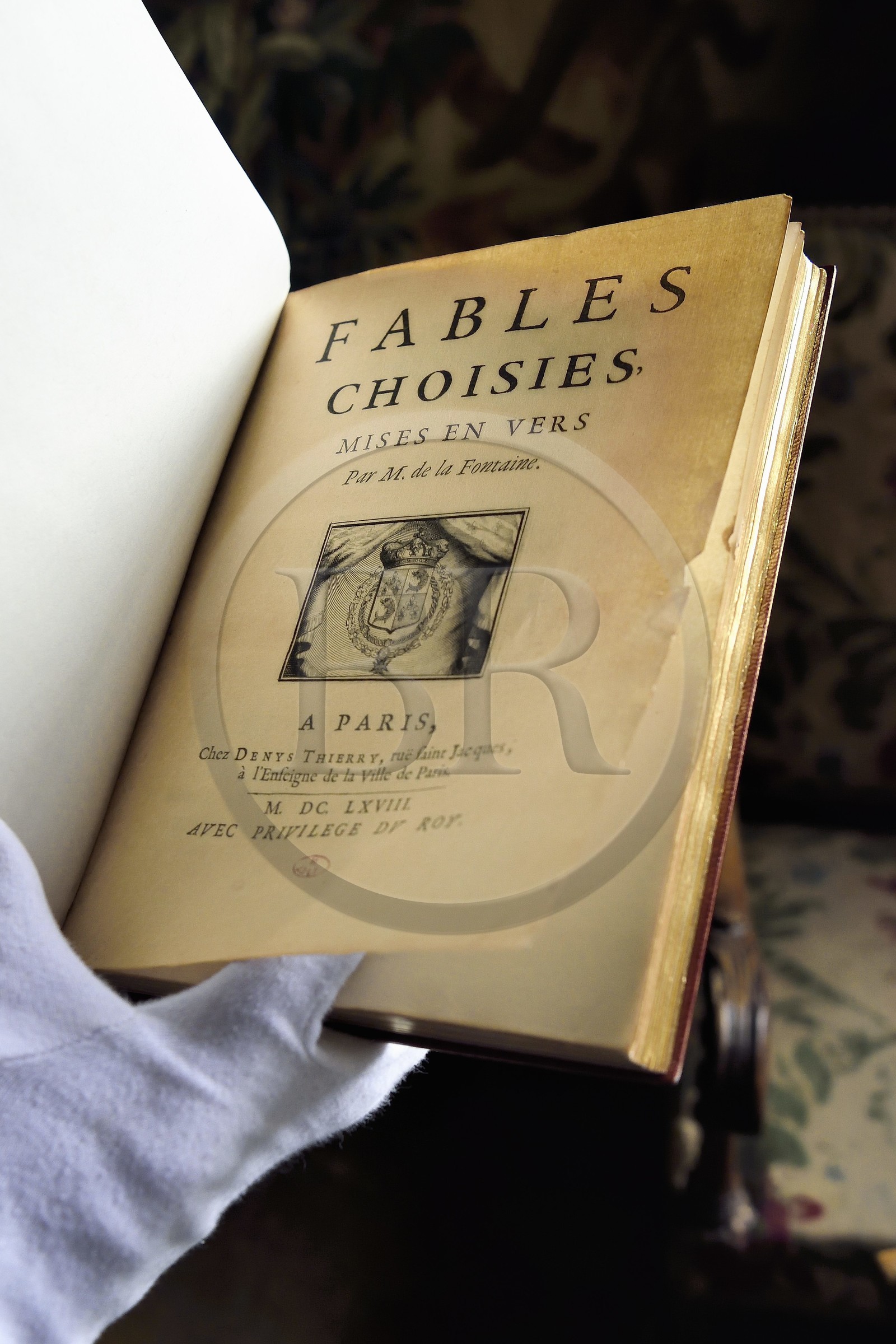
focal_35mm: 40
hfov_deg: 33.4
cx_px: 448
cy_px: 672
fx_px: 1493
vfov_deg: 48.5
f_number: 6.3
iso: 1600
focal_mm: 40
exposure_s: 1/125
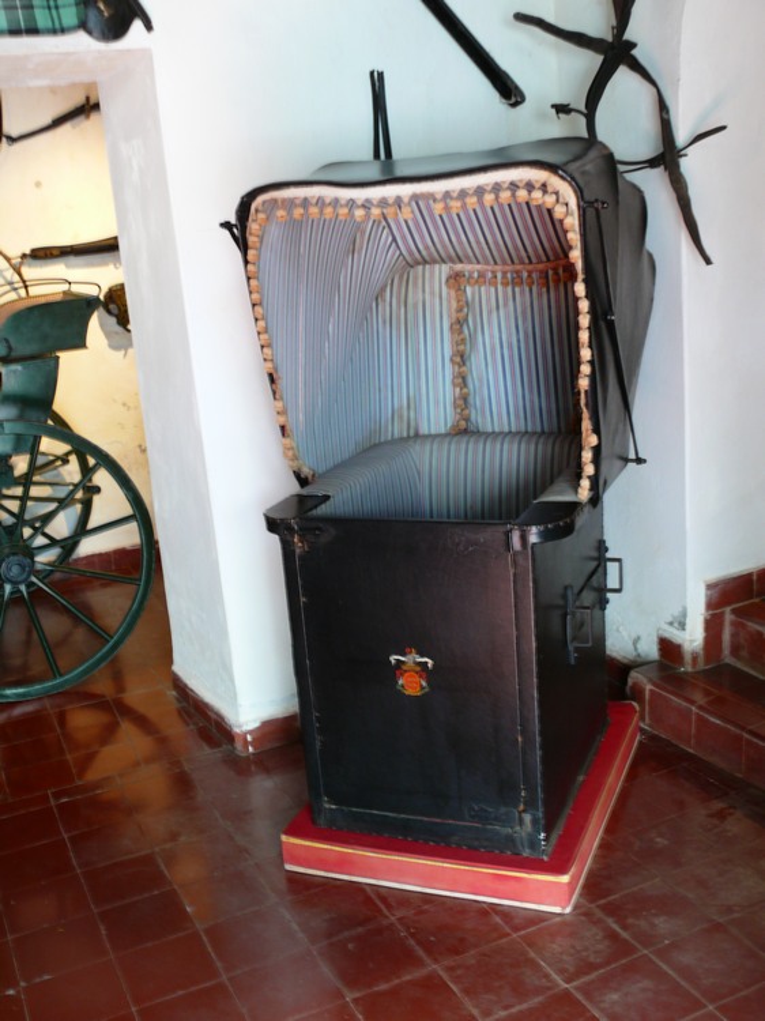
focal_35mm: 37
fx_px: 1091
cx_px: 382
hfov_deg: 38.6
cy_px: 510
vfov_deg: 50.2
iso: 100
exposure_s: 1/4
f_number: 4
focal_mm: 7.9
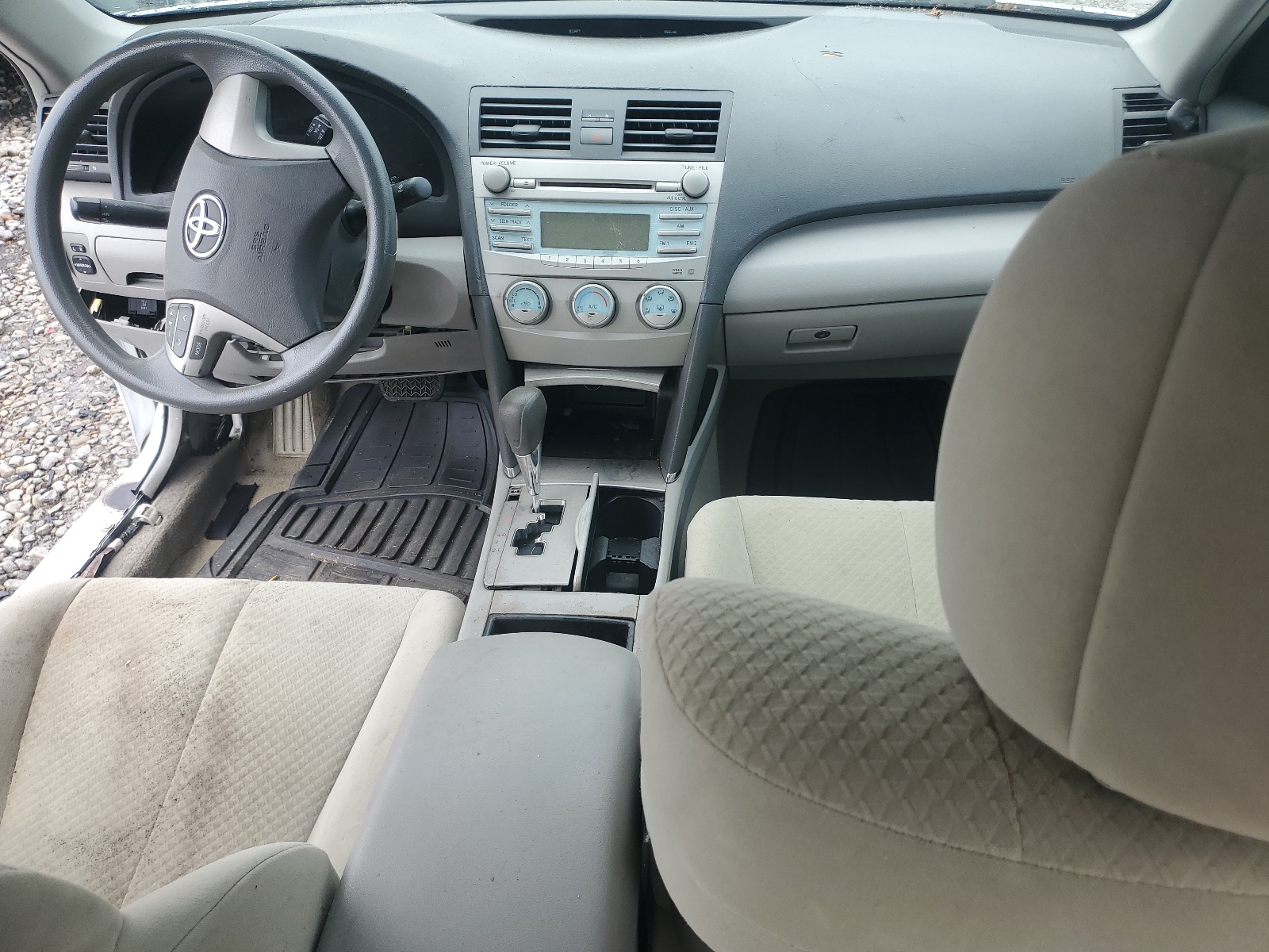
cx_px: 634
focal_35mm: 26
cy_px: 476
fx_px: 953
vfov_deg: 53.1
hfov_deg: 67.3
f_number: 1.5
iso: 50
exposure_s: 1/435
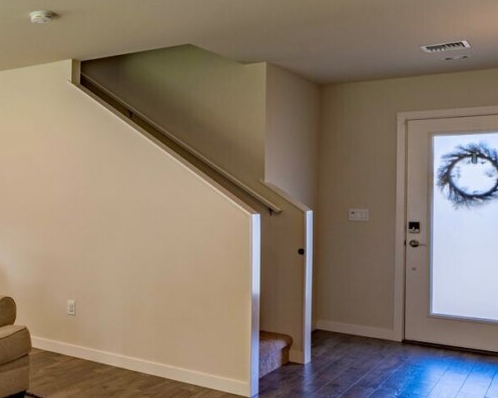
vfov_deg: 39.3
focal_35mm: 37
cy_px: 286
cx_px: -49
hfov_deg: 39.9
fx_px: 546
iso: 320
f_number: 11
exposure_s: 1/50
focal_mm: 14
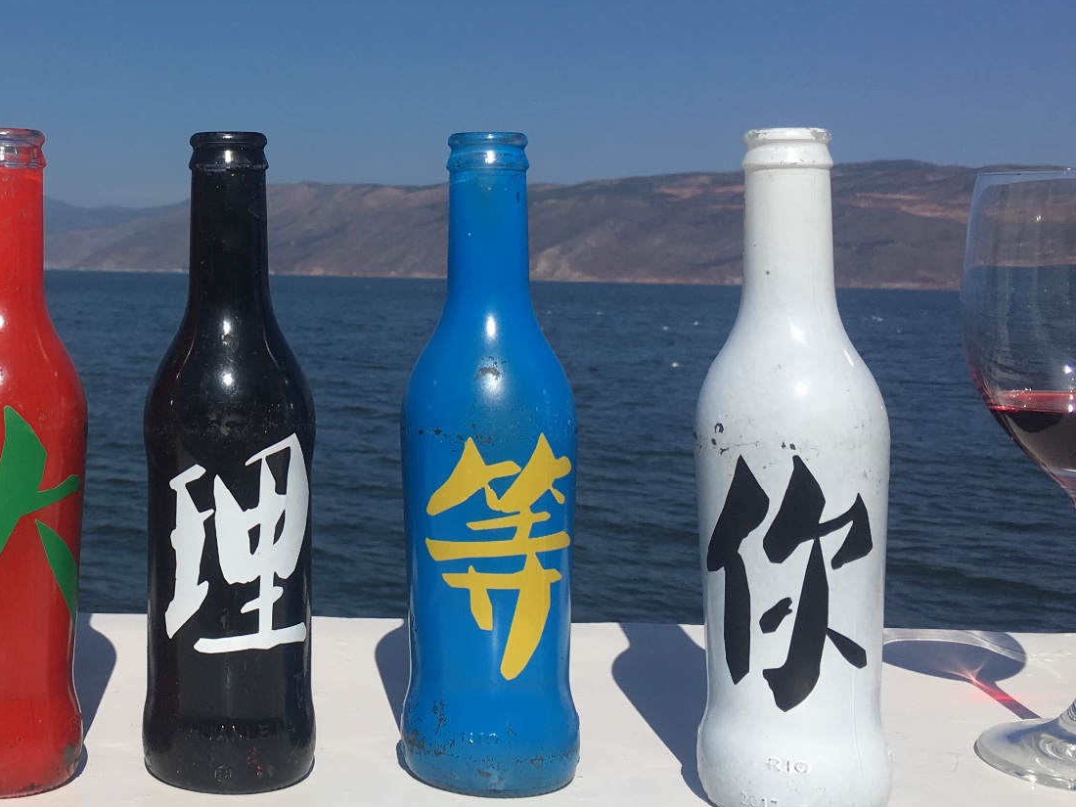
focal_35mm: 54
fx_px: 1679
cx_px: 184
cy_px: 223
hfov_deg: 34.2
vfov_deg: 26.8
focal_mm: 4.15
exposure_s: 1/3663
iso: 25
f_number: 2.2
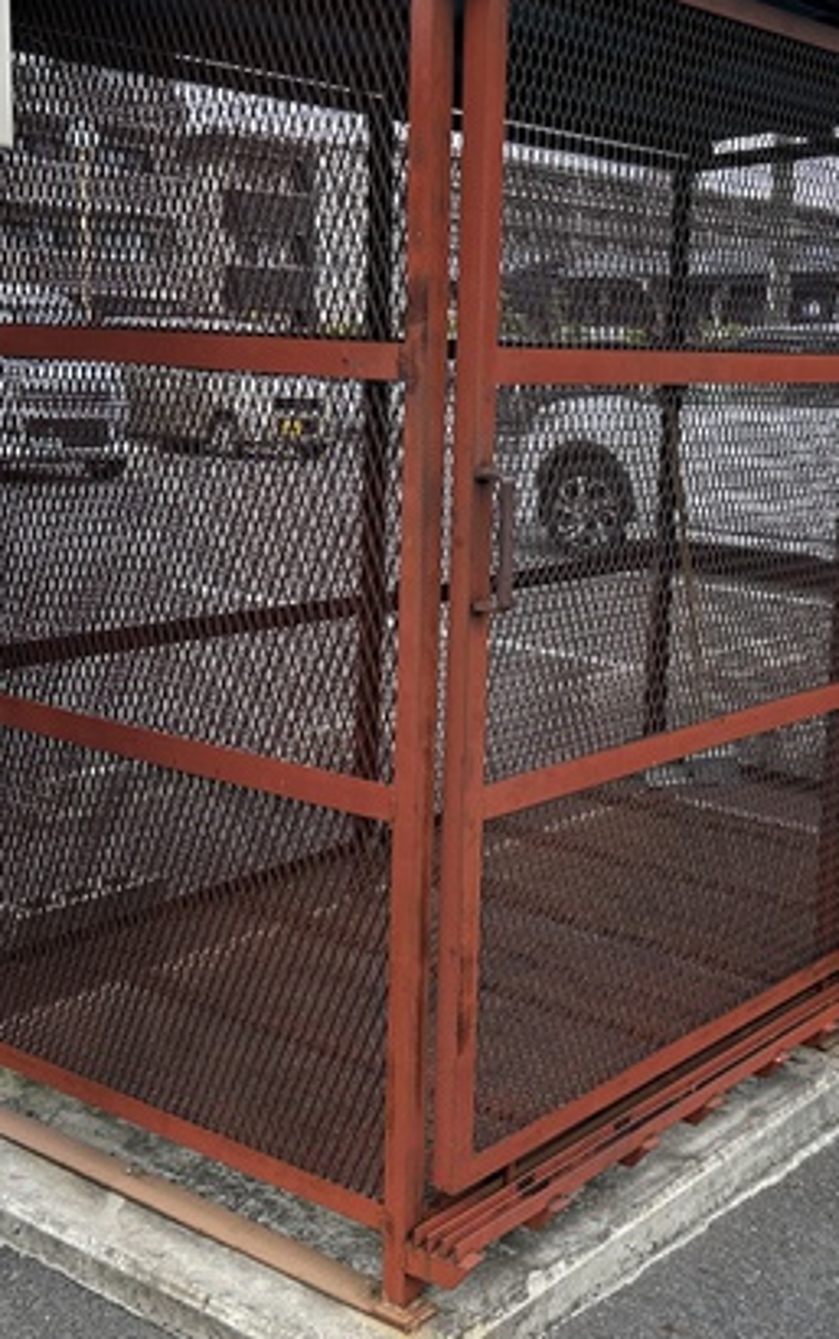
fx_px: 1716
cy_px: 534
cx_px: 601
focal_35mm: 47
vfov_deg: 42.4
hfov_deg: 27.2
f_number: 1.5
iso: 50
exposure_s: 1/666
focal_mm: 5.7
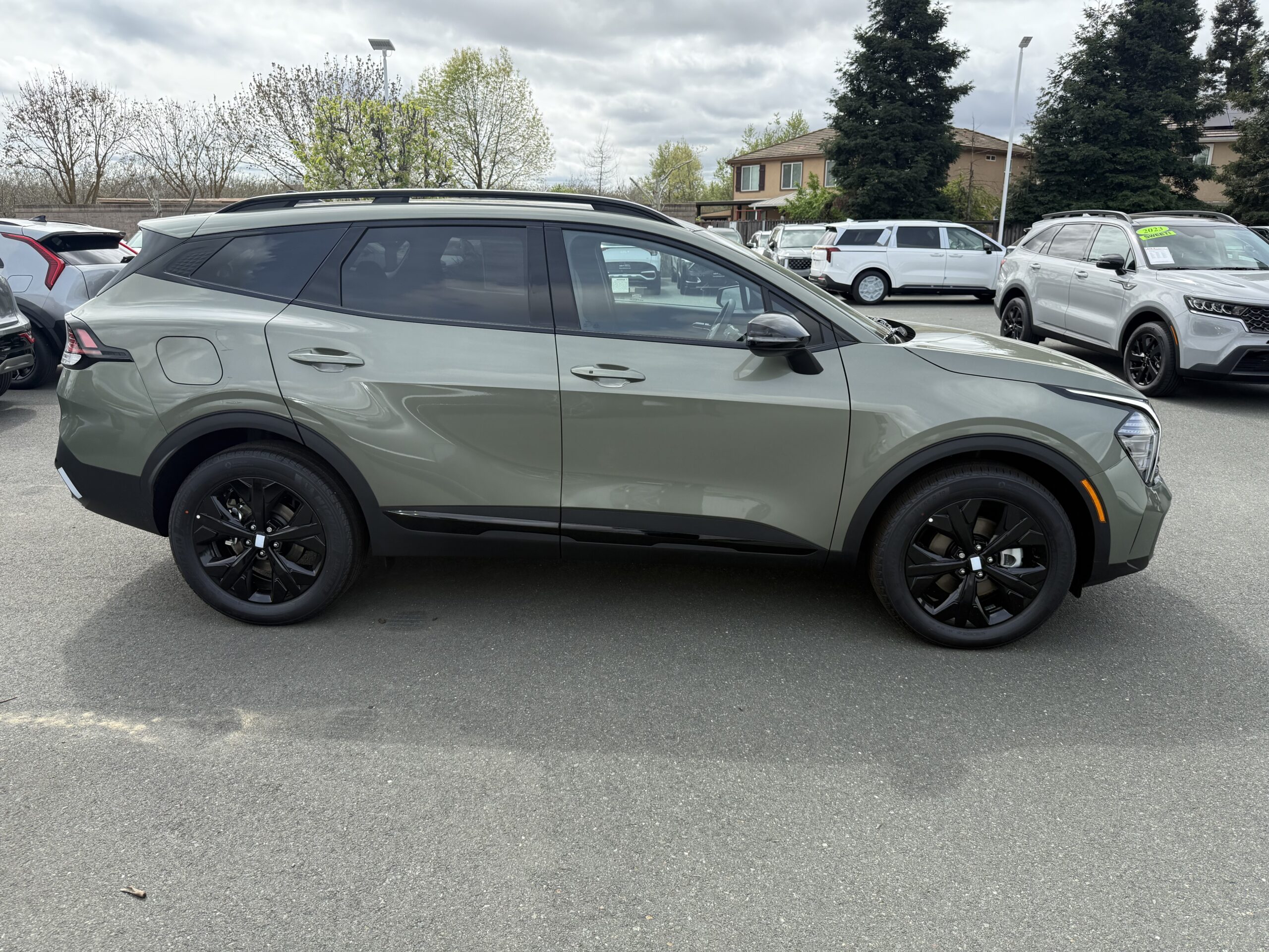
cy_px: 476
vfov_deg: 56.8
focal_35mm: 24
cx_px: 634
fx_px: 880
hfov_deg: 71.6
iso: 100
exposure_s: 1/2703
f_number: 1.78
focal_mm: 6.76
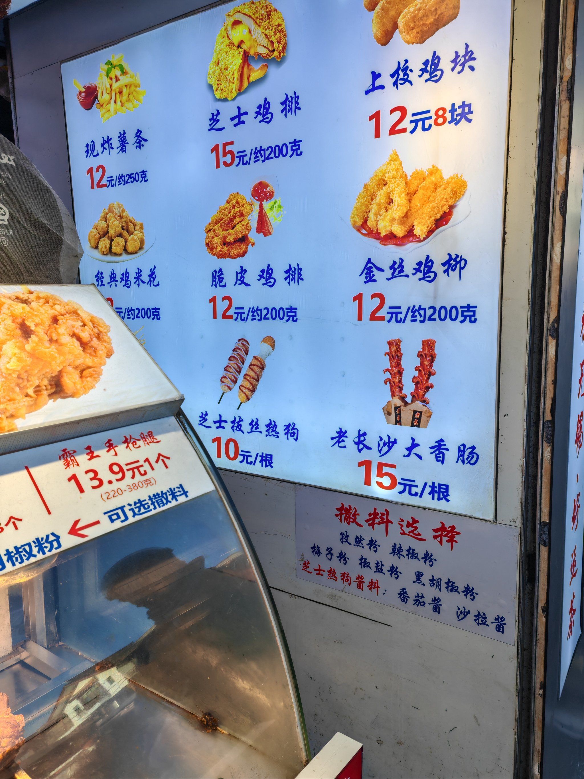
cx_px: 292
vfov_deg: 65.3
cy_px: 390
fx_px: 607
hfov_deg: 51.4
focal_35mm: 27
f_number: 1.95
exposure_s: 1/385
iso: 50
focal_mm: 5.52
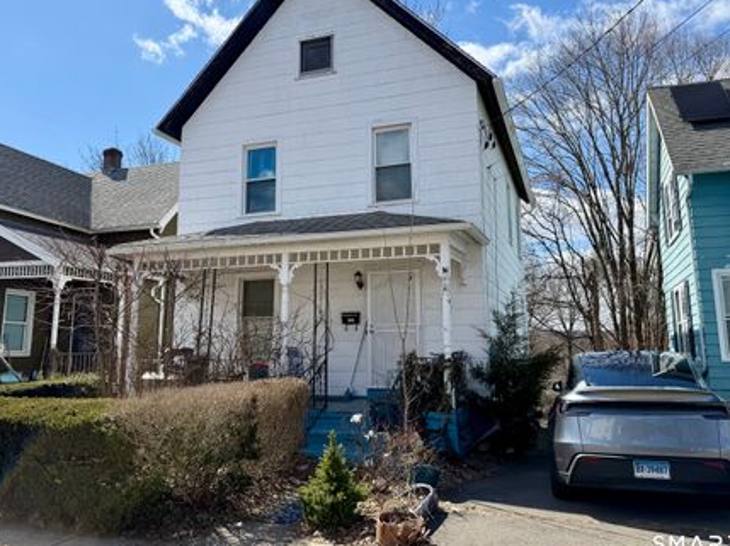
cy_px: 239
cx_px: 354
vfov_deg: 49.6
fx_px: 590
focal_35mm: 28
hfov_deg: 63.5
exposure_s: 1/5319
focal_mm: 6.76
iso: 80
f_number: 1.78
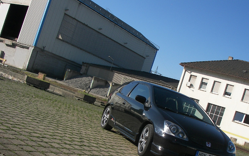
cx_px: 149
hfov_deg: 42.4
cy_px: 113
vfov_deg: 27.1
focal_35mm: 47
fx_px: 319
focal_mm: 6
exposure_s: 1/800
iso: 50
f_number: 2.8
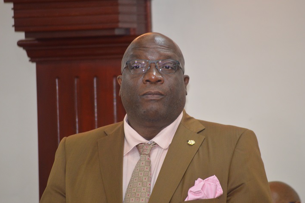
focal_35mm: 277
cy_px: 97
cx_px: 156
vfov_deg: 5.0
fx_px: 2341
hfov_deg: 7.5
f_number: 5.3
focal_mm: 175
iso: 900
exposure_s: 1/60
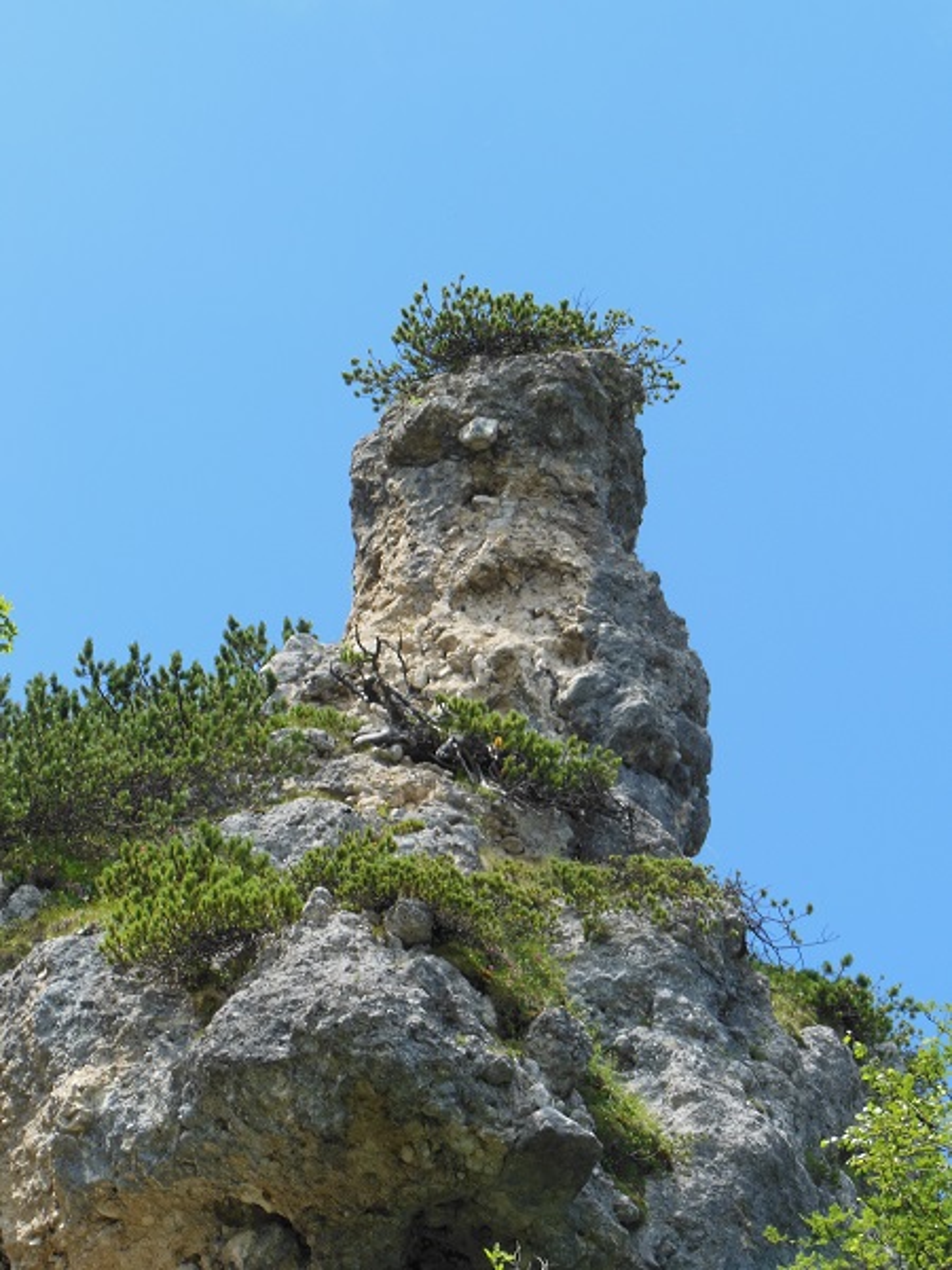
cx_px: 476
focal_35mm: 143
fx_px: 5244
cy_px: 635
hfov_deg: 10.4
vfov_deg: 13.8
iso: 125
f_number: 5.8
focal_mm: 25.5
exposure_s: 1/200
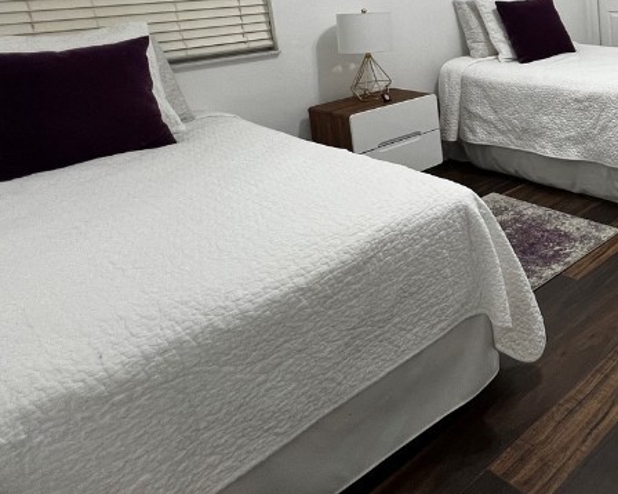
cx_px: 684
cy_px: 37
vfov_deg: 44.8
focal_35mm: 29
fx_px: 530
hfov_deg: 45.1
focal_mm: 1.57
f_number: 1.8
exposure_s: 1/60
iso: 125
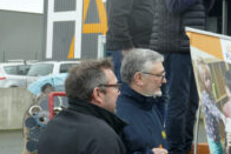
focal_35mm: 94
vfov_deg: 14.5
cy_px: 29
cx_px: 227
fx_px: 604
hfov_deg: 21.0
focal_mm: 16.9
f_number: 5.6
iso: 250
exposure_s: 1/80
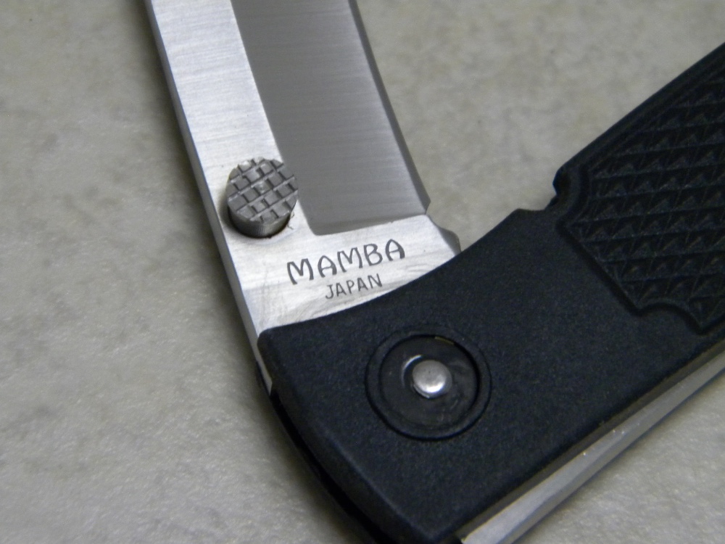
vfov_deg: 10.0
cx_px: 362
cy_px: 272
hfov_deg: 13.3
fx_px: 3100
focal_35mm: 148
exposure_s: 1/32.8
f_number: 5
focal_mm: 26.8
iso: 400
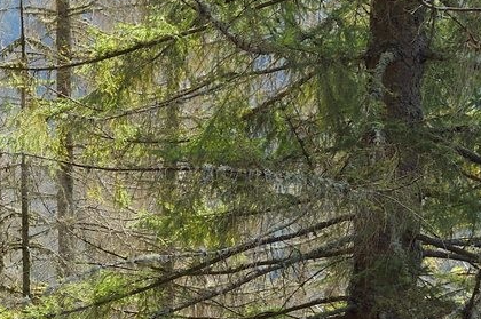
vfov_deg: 11.0
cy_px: 356
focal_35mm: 122
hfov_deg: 14.8
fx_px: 1628
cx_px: -376
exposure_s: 1/100
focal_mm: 32
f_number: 10
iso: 400
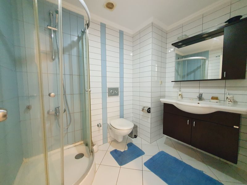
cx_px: 124
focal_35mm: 13
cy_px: 92
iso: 640
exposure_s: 1/25
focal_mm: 1.8
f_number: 2.2
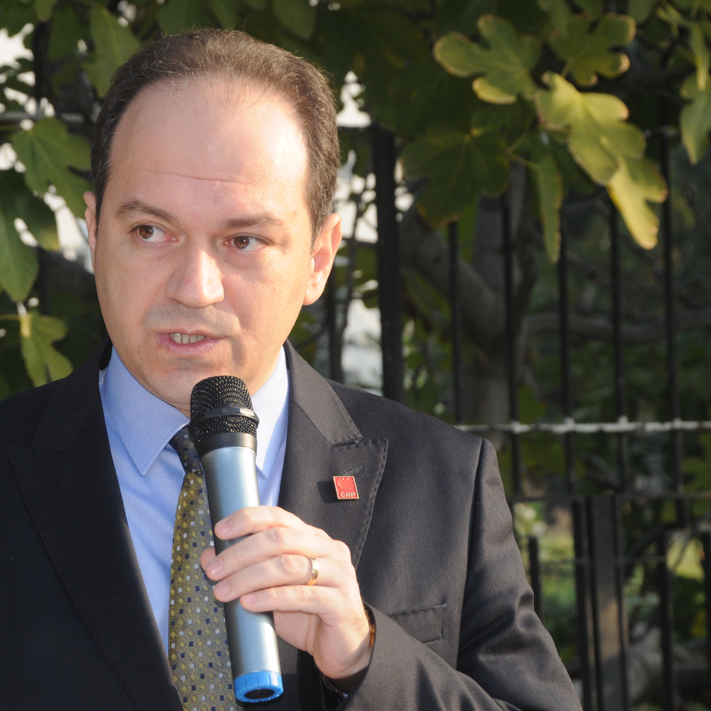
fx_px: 4020
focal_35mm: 173
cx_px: 181
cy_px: 355
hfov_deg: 10.1
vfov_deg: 10.1
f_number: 8
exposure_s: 1/250
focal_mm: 90
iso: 500
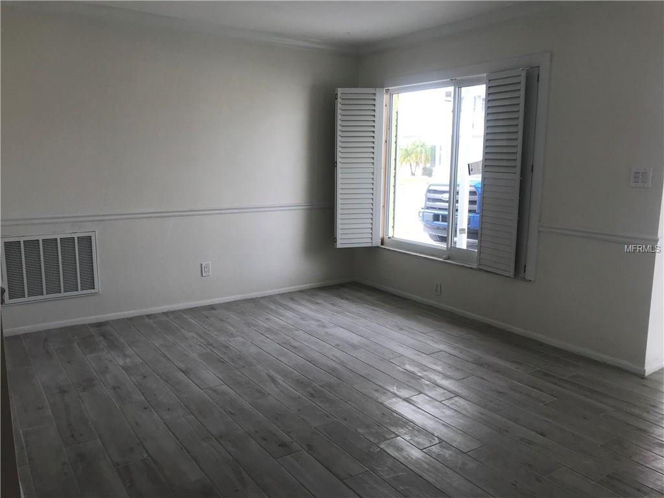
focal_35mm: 28
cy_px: 249
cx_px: 332
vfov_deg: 49.7
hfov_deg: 63.4
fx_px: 537
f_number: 1.8
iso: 20
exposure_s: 1/158
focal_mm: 3.99
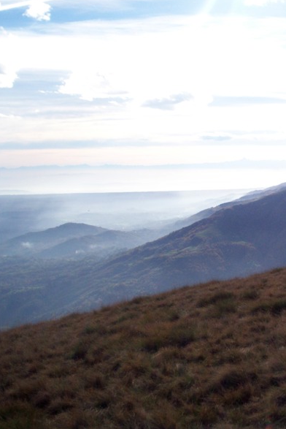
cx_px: 289
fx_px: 607
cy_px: 210
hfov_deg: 25.2
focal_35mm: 51
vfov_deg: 38.9
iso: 100
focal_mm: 5.9
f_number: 4.5
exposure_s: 1/666
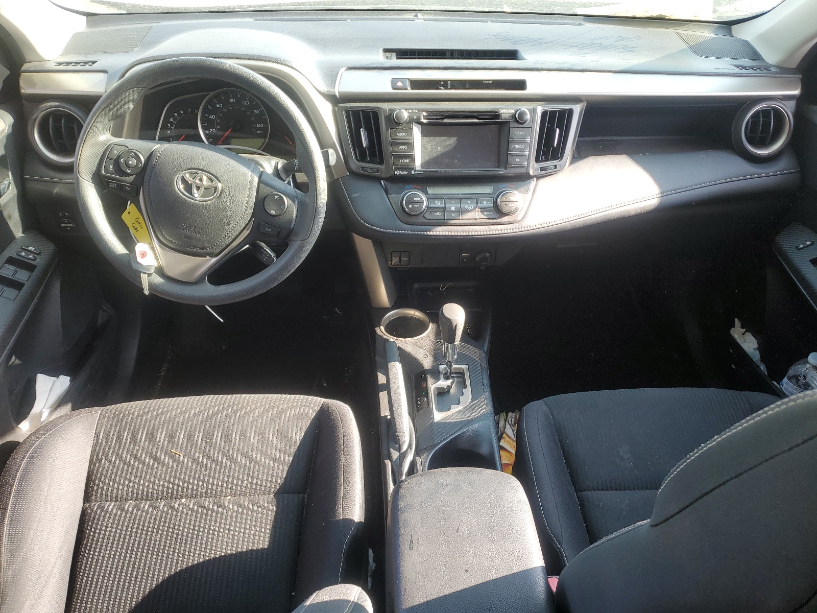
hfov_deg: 67.3
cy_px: 306
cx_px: 408
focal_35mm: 26
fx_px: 614
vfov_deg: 53.1
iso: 50
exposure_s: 1/127
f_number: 1.5
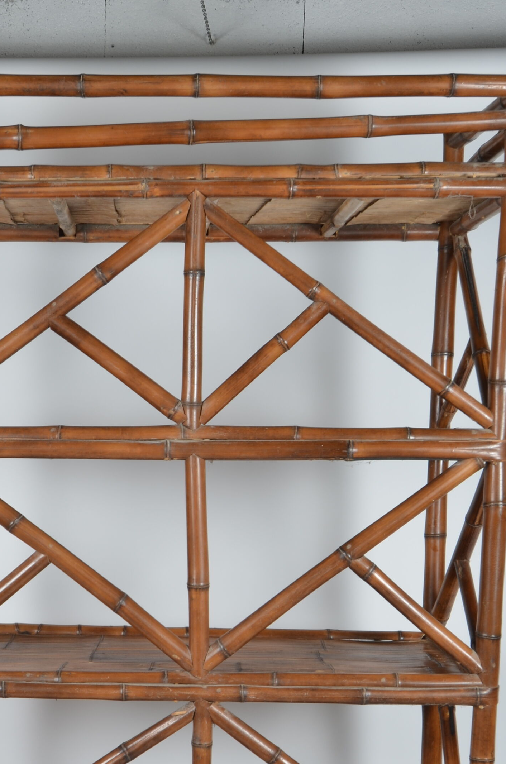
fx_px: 1101
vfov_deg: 37.1
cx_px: 171
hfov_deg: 25.7
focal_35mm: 52
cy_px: 598
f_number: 11
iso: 100
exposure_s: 1/125
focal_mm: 20
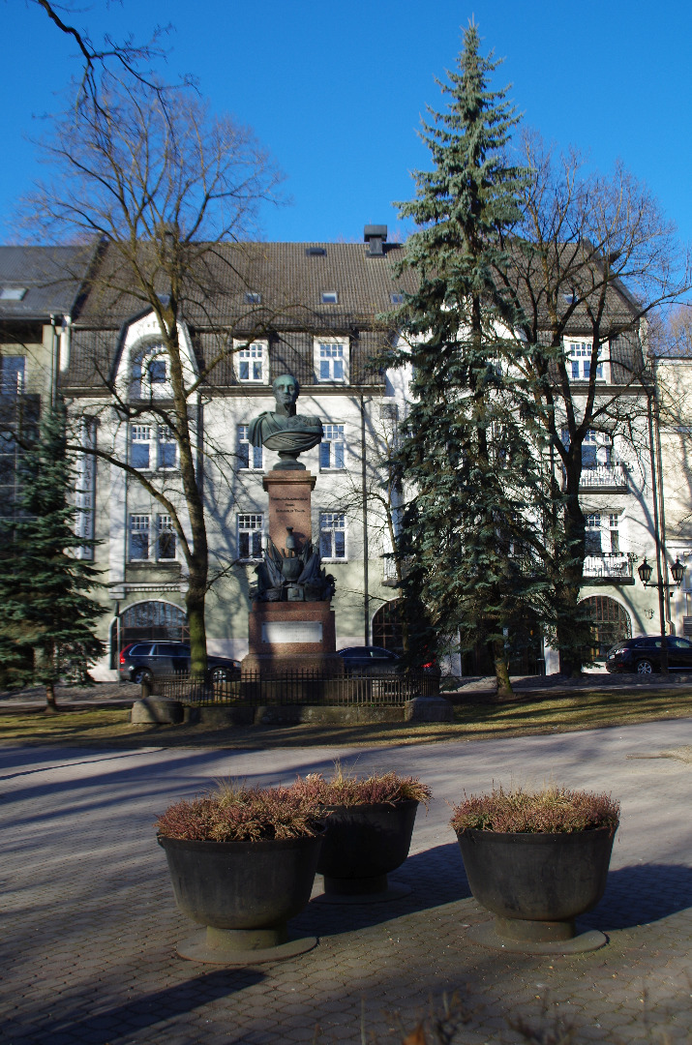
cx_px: 346
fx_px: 1043
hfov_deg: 36.7
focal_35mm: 36
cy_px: 522
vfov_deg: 53.2
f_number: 5.6
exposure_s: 1/250
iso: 100
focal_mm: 24
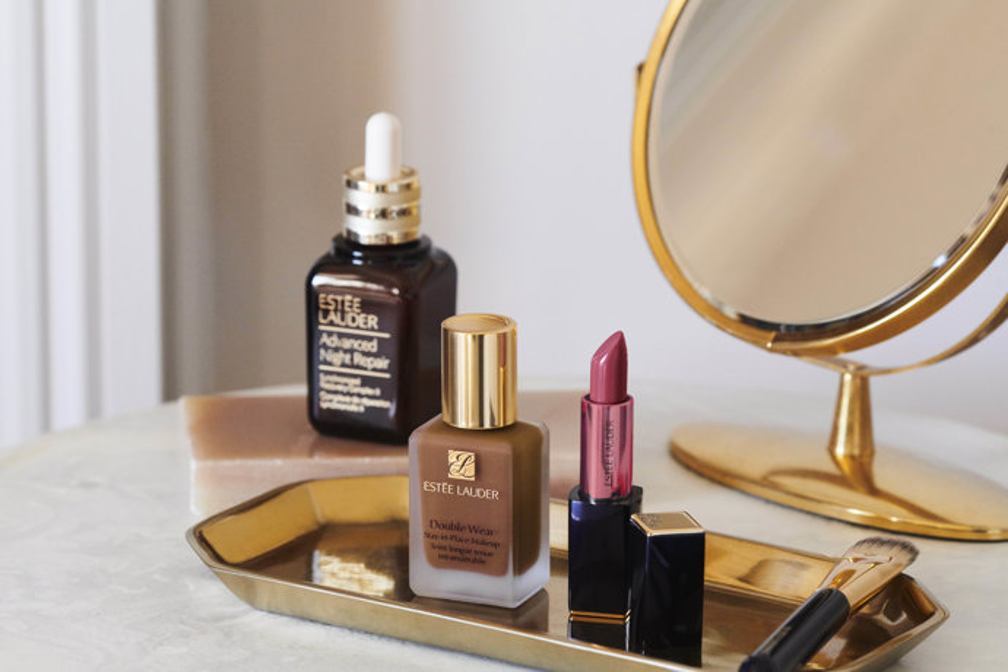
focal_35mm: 200
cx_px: 504
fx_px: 5600
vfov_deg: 6.9
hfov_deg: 10.3
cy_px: 336
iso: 3200
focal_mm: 200
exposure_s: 1/80
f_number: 8
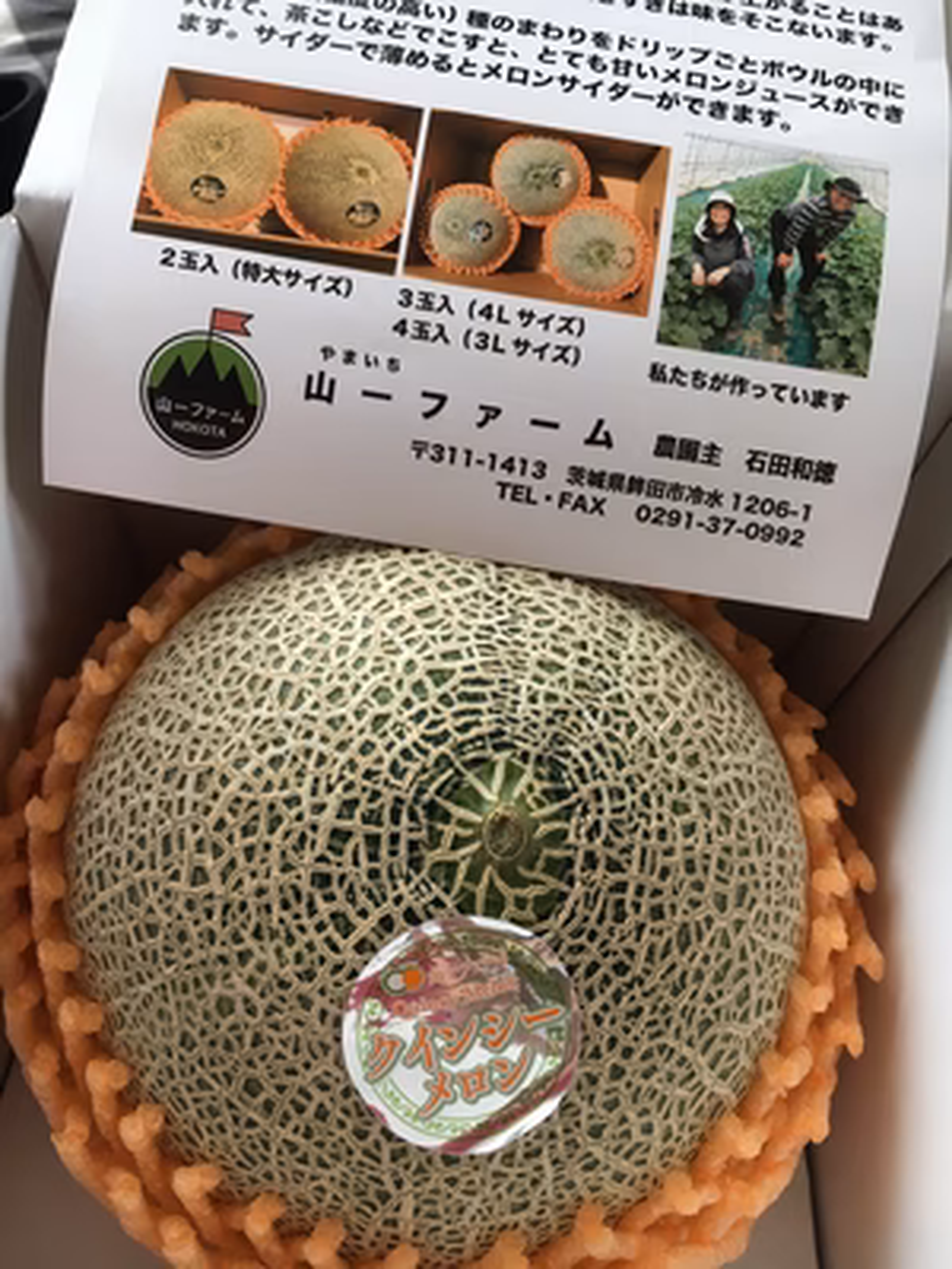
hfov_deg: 48.2
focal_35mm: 29
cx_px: 476
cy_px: 634
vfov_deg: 61.7
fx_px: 1063
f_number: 2.2
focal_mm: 4.15
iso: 50
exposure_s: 1/30
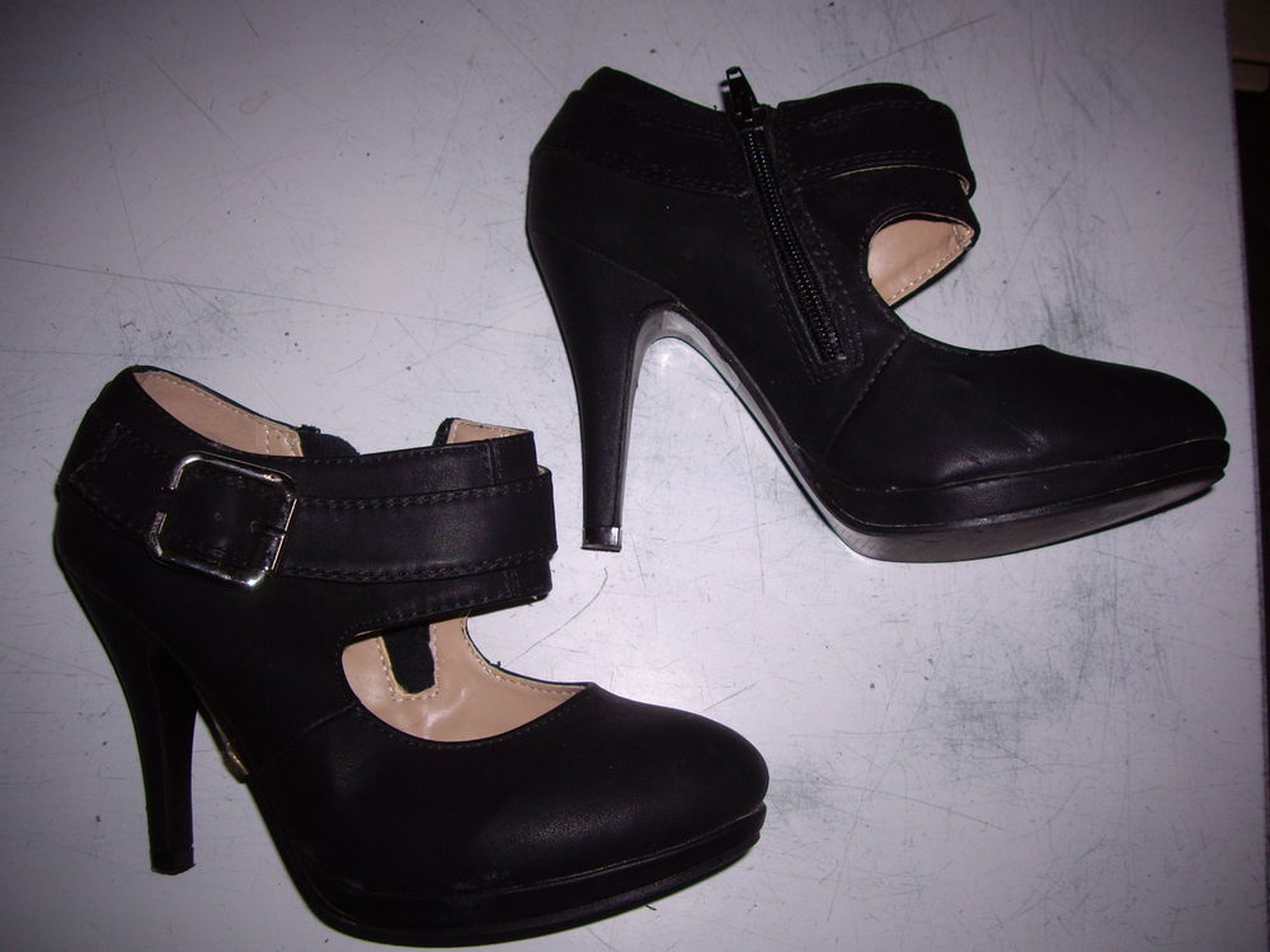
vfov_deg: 37.7
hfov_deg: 49.0
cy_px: 476
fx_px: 1394
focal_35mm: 38
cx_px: 635
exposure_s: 1/40
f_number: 4.3
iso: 64
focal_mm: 6.2
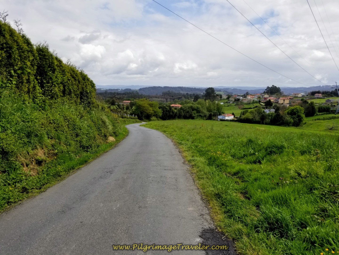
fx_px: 255
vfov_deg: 53.1
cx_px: 170
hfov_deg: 67.3
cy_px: 128
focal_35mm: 26
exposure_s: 1/2552
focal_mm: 4.3
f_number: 1.7
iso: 50
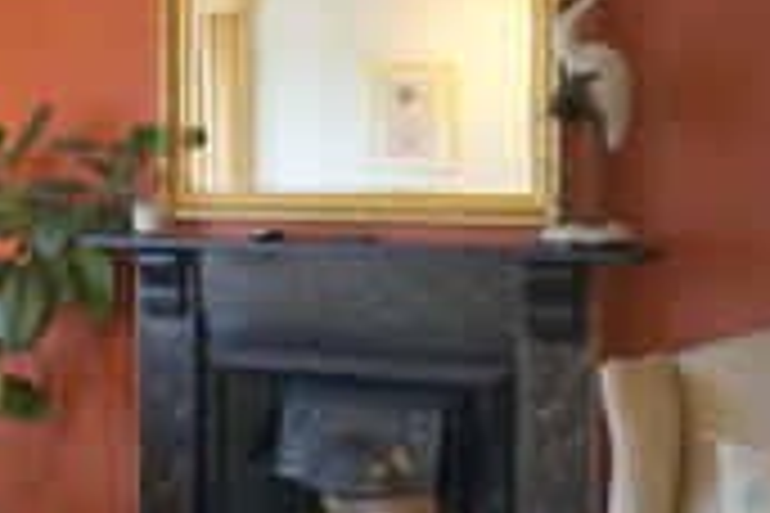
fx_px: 1604
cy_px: 151
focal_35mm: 75
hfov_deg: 24.4
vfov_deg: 18.1
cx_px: -158
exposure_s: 1/60
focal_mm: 18
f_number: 4
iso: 640
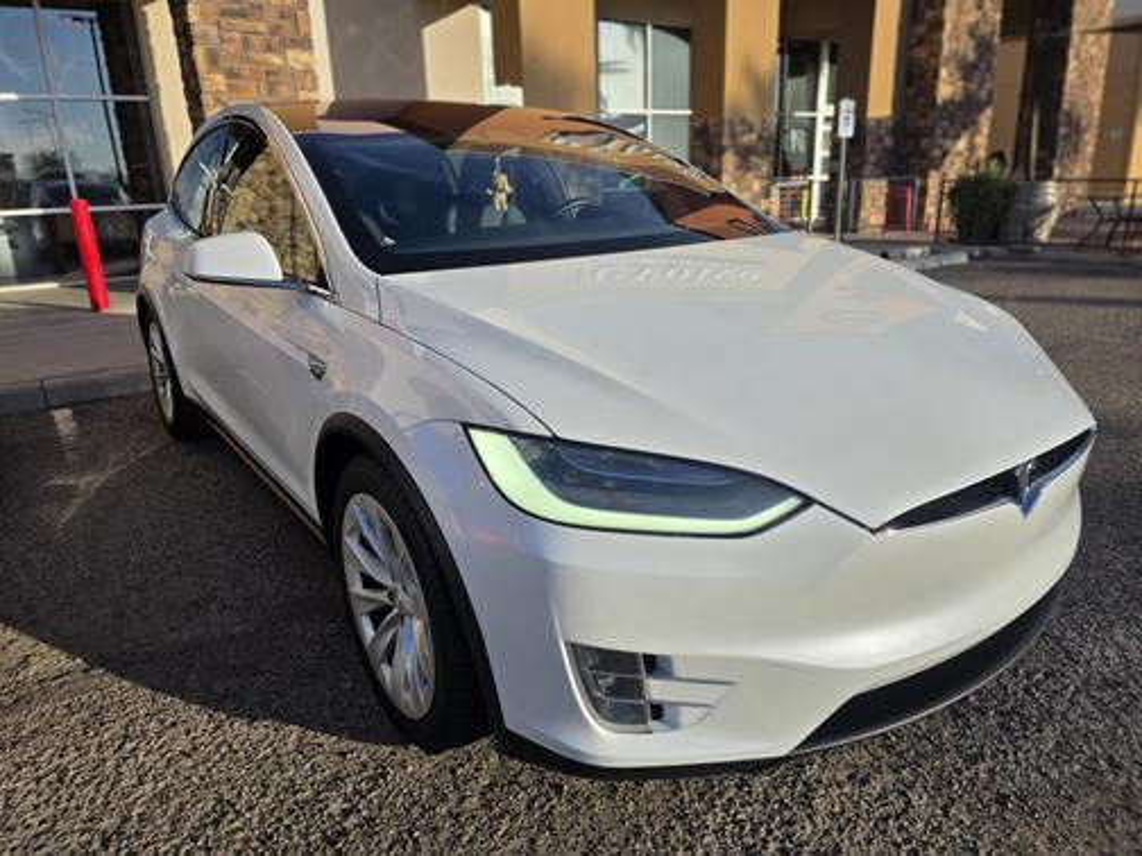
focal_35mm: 23
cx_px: 571
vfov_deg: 58.9
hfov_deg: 73.9
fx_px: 759
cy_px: 428
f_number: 1.7
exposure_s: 1/5778
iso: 80
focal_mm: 6.3
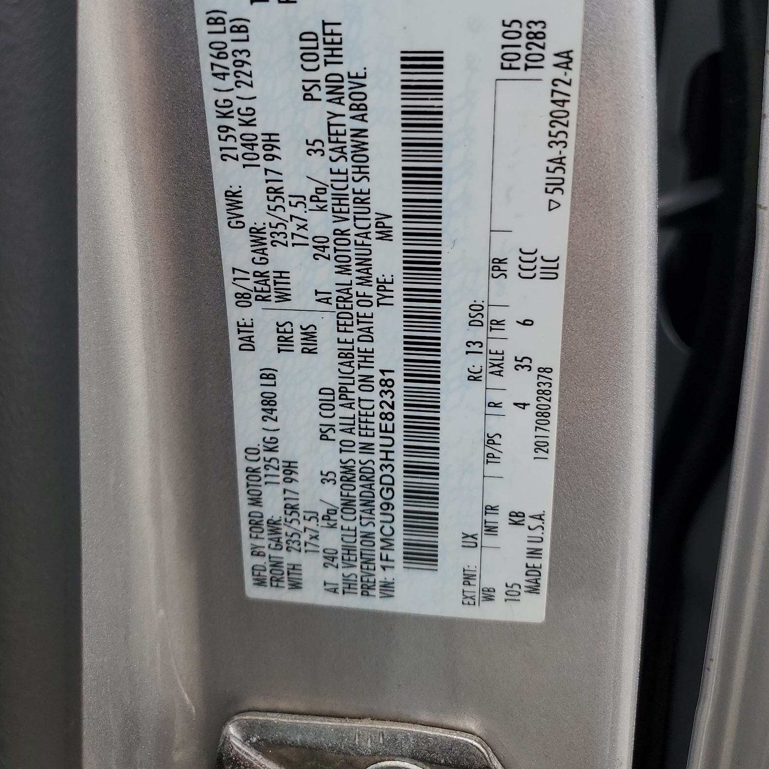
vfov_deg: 52.0
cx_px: 385
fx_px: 779
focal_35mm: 31
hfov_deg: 52.5
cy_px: 292
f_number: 1.5
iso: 50
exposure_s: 1/1429
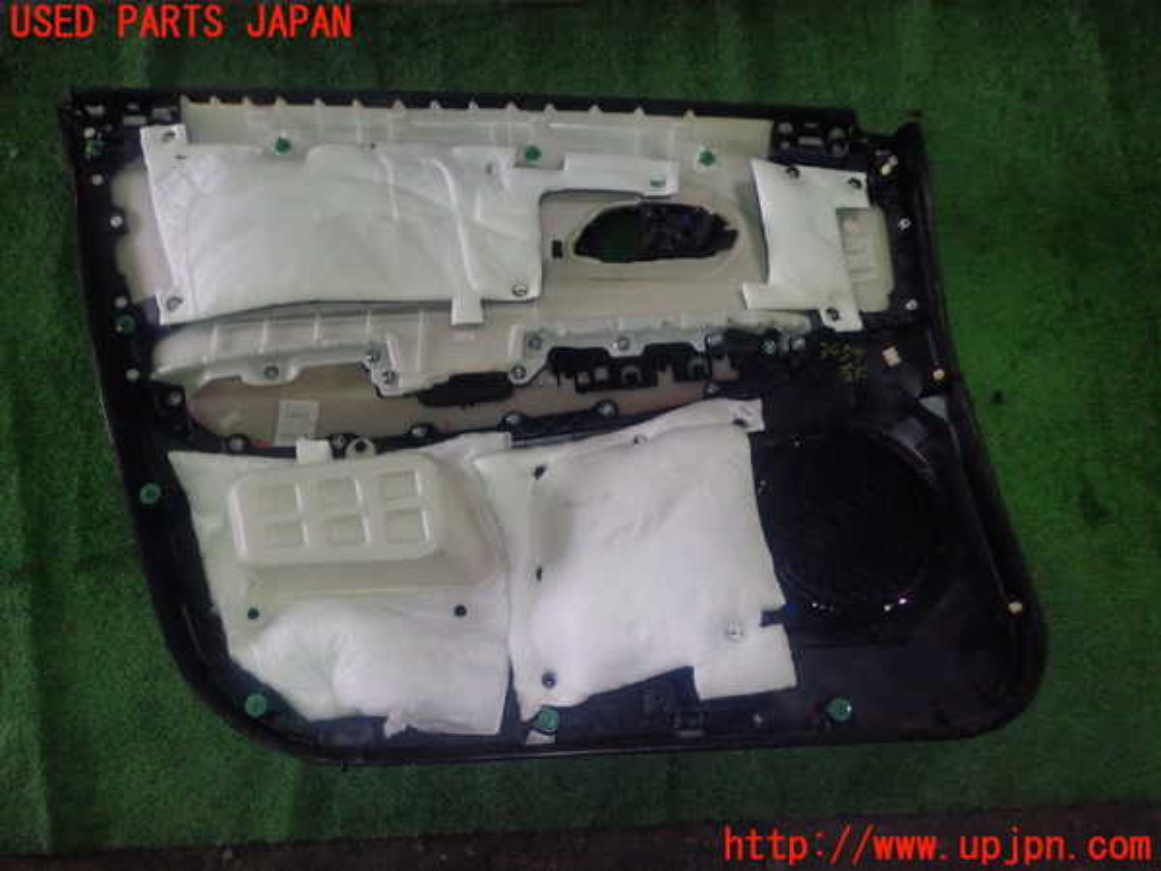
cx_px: 580
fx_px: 939
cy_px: 436
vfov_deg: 49.7
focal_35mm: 28
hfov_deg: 63.4
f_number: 6.3
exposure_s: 1/30
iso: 640
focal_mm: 5.05
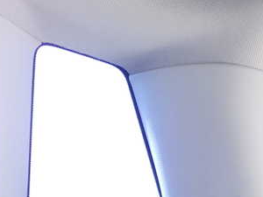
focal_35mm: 76
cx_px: 139
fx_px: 577
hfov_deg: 25.7
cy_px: 161
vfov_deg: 19.2
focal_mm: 6.83
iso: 400
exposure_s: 1/125
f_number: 2.7
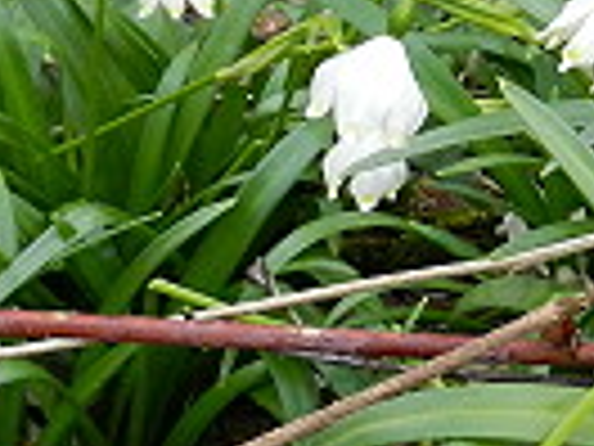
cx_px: 580
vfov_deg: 8.6
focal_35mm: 170
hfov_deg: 11.5
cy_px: -68
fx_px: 2917
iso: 160
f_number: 3.8
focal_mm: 5.9
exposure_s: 1/100
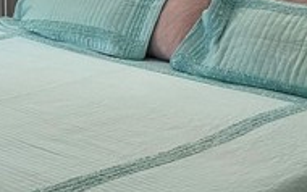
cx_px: -166
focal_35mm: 93
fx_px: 779
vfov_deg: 13.1
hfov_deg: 19.2
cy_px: -116
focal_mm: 4.25
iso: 125
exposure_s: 1/63
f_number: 1.8
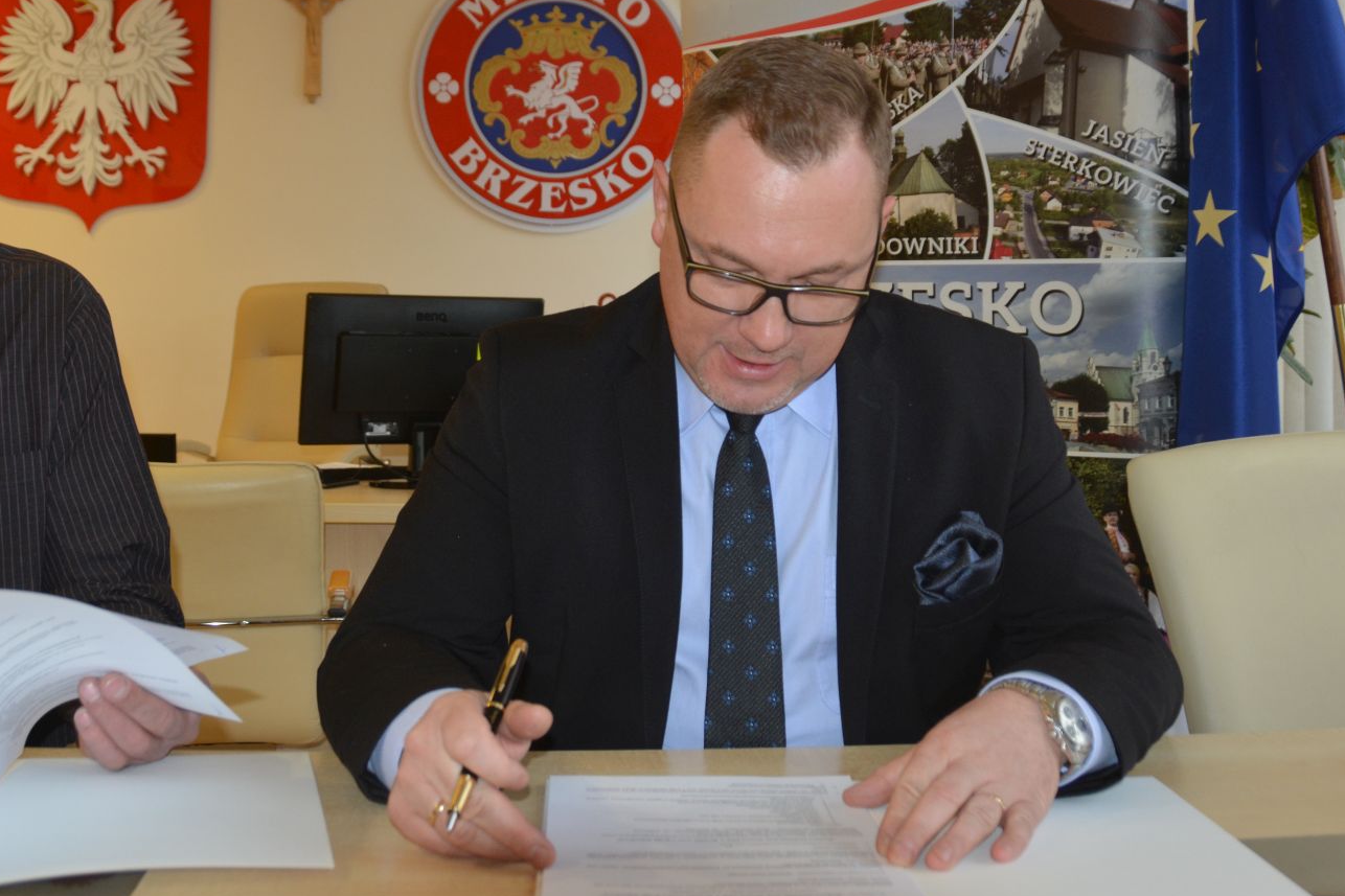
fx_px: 1569
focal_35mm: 42
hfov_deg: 46.4
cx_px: 644
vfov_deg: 31.3
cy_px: 217
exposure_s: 1/60
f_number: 3.5
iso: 450
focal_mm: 18
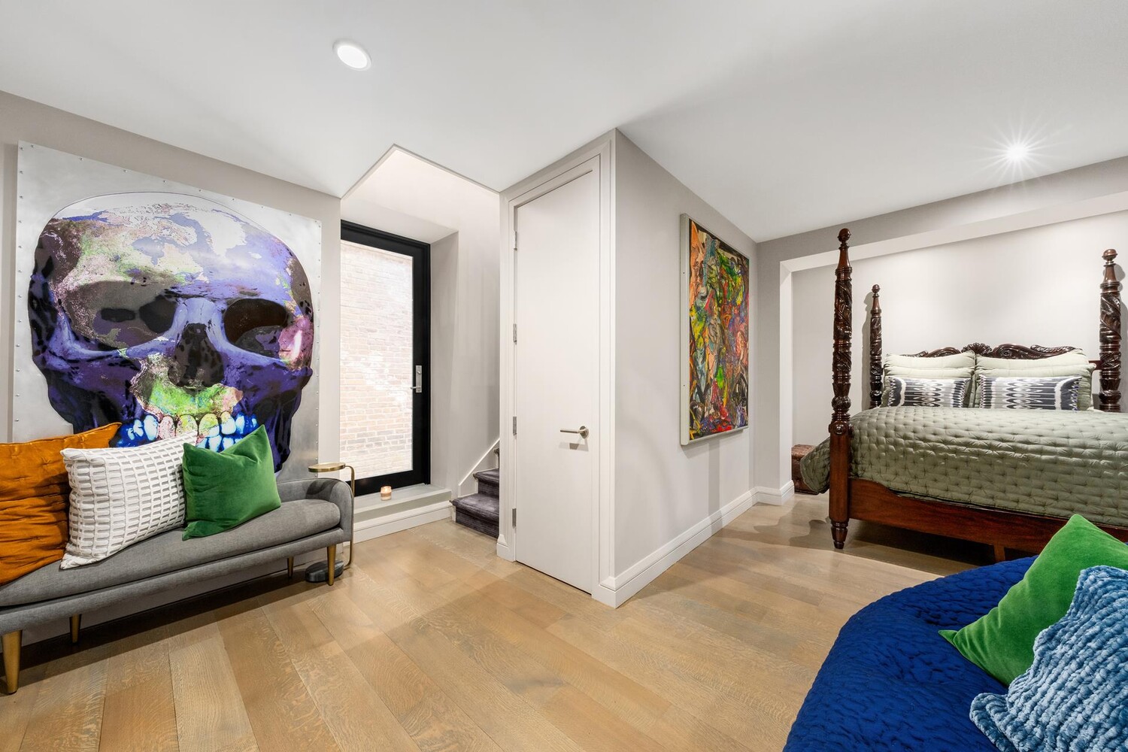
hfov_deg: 108.3
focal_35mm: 13
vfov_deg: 85.4
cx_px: 564
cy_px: 376
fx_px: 407
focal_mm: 13
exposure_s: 1
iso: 640
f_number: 16
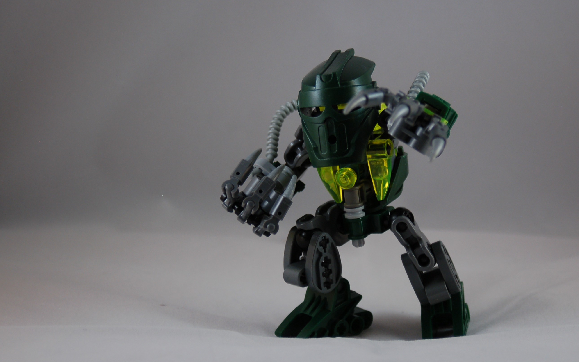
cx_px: 335
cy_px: 172
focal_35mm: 143
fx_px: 2257
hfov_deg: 14.6
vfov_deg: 9.2
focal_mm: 80
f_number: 5.6
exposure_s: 1/15
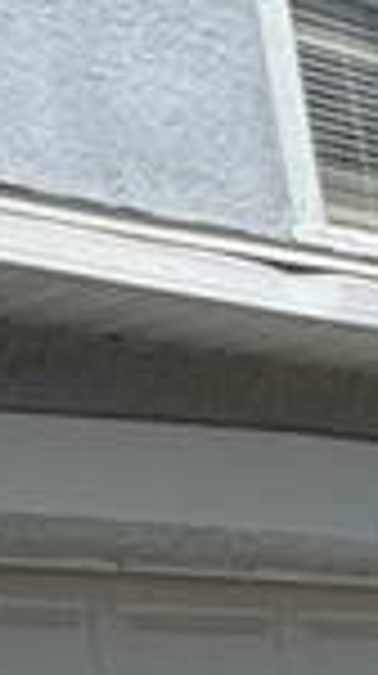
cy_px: 342
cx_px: -378
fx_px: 2181
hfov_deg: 9.3
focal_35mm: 122
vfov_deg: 17.6
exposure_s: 1/4132
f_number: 2.2
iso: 40
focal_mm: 2.22
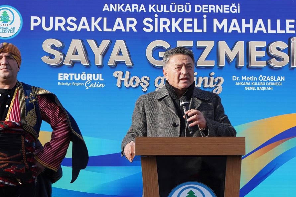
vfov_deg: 11.6
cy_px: 92
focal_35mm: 118
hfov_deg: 17.3
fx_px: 970
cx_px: 175
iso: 400
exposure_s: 1/1250
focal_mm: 70
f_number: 5.6
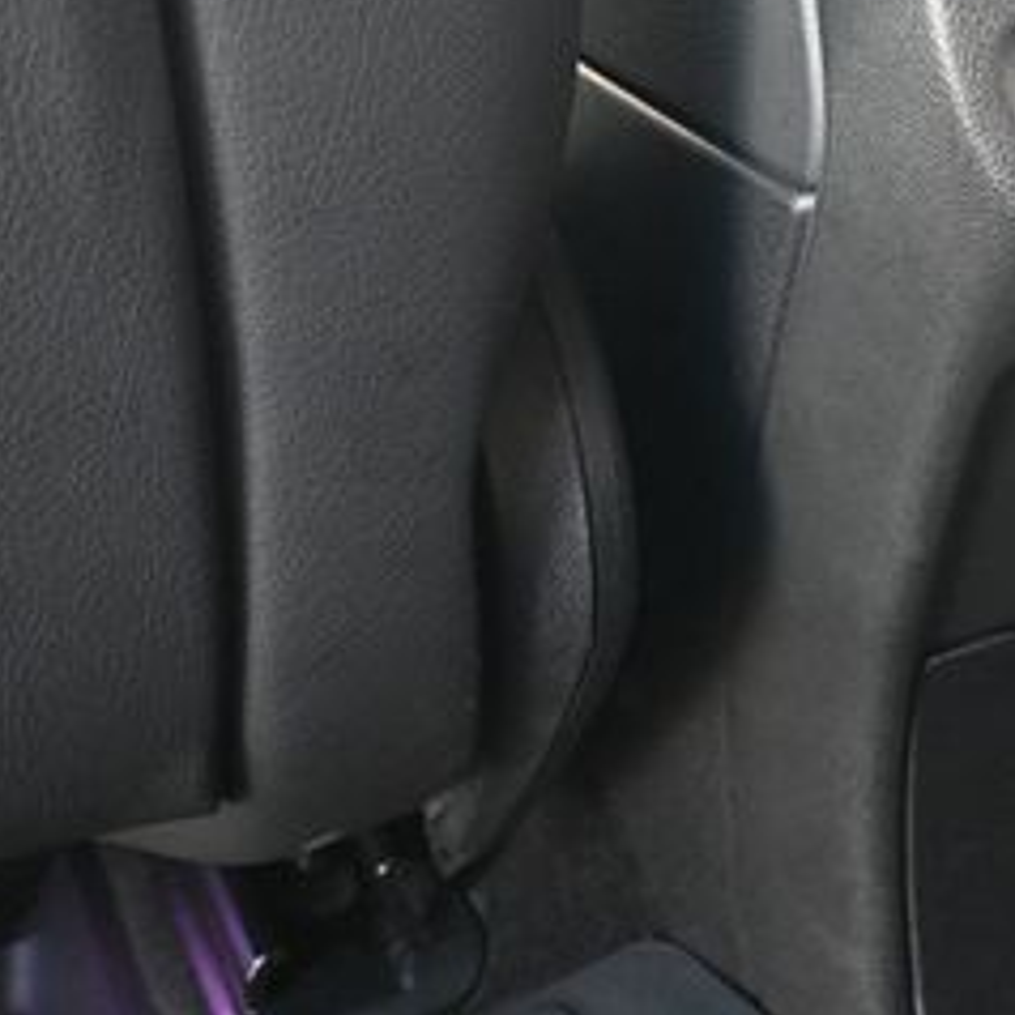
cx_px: 1198
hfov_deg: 24.2
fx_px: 2161
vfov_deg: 26.0
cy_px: 226
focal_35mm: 65
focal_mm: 19
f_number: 3.8
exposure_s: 1/125
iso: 3200
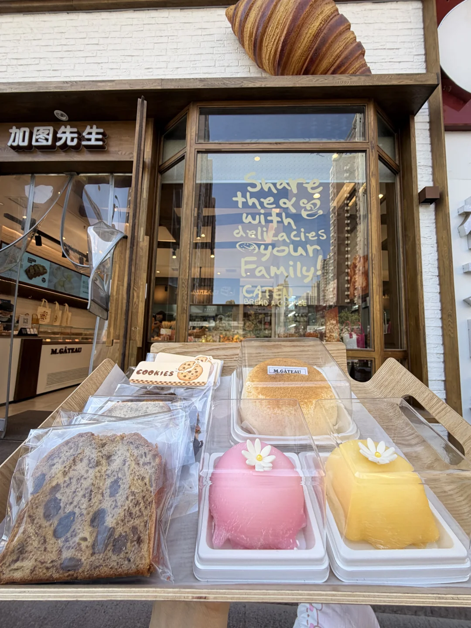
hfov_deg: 85.7
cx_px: 236
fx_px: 254
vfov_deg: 102.1
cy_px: 314
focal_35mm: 14
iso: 50
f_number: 2.2
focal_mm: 2.22
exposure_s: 1/265
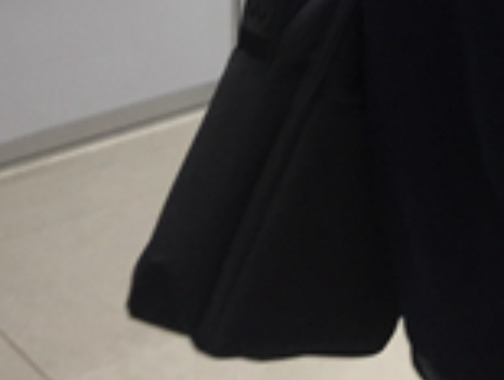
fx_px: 1824
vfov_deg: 10.7
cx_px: 829
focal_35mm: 125
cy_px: -430
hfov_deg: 14.3
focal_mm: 4.15
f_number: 2.2
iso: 32
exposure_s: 1/50
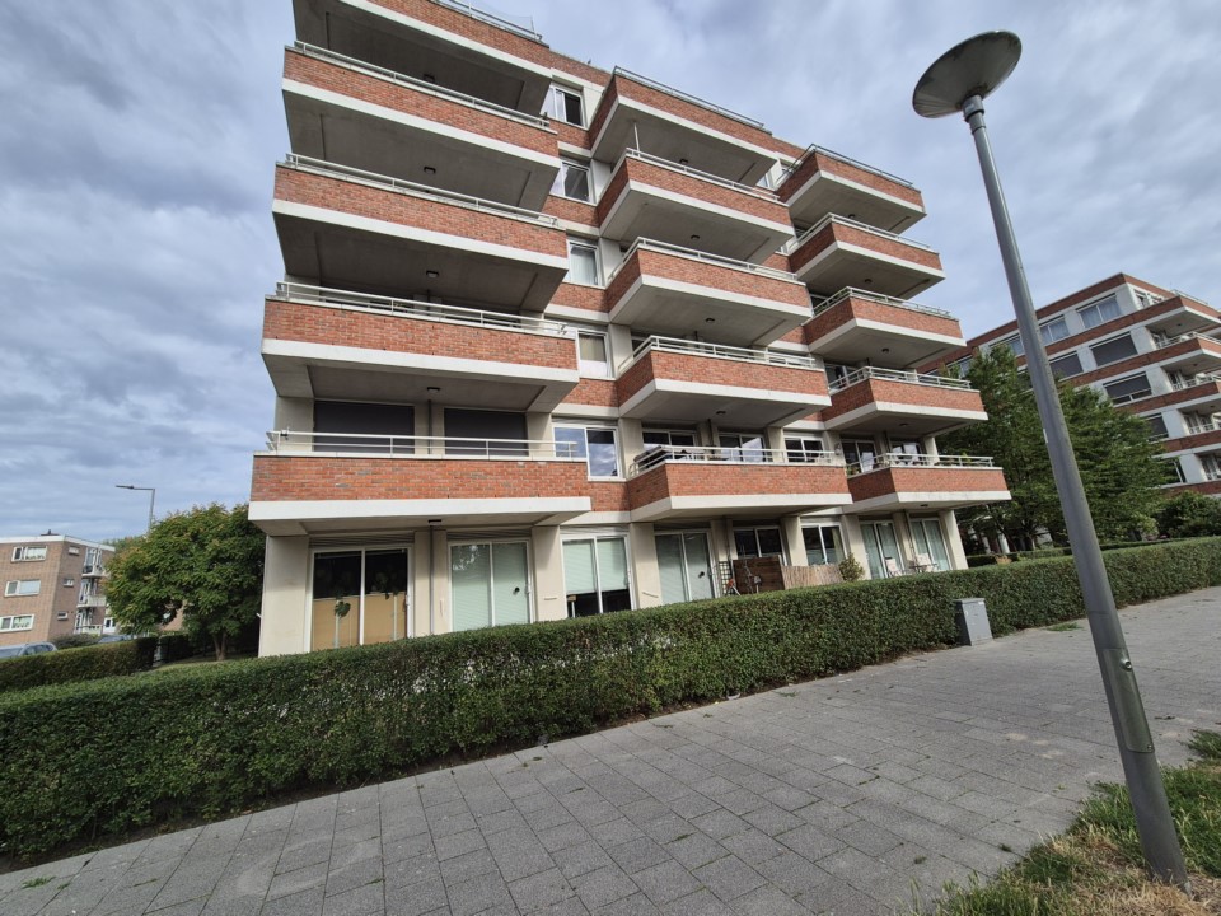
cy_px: 458
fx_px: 459
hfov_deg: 106.2
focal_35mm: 13
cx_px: 610
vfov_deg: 89.9
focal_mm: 2.2
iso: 50
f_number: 2.2
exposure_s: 1/1816
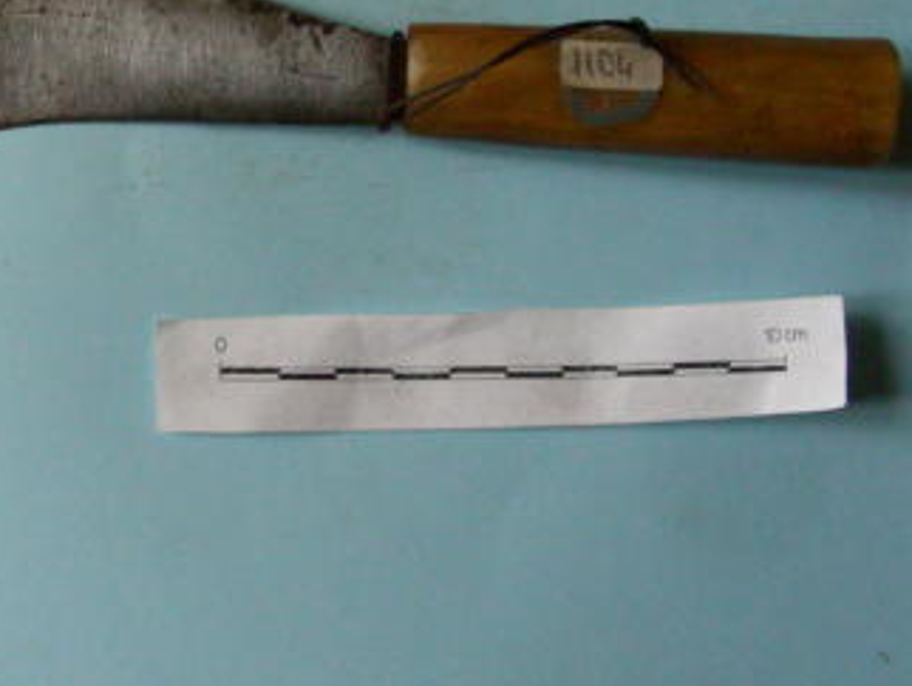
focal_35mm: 59
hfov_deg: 32.1
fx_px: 1556
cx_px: 238
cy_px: 231
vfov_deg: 24.7
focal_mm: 6.3
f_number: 3.5
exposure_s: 1/87
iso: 400
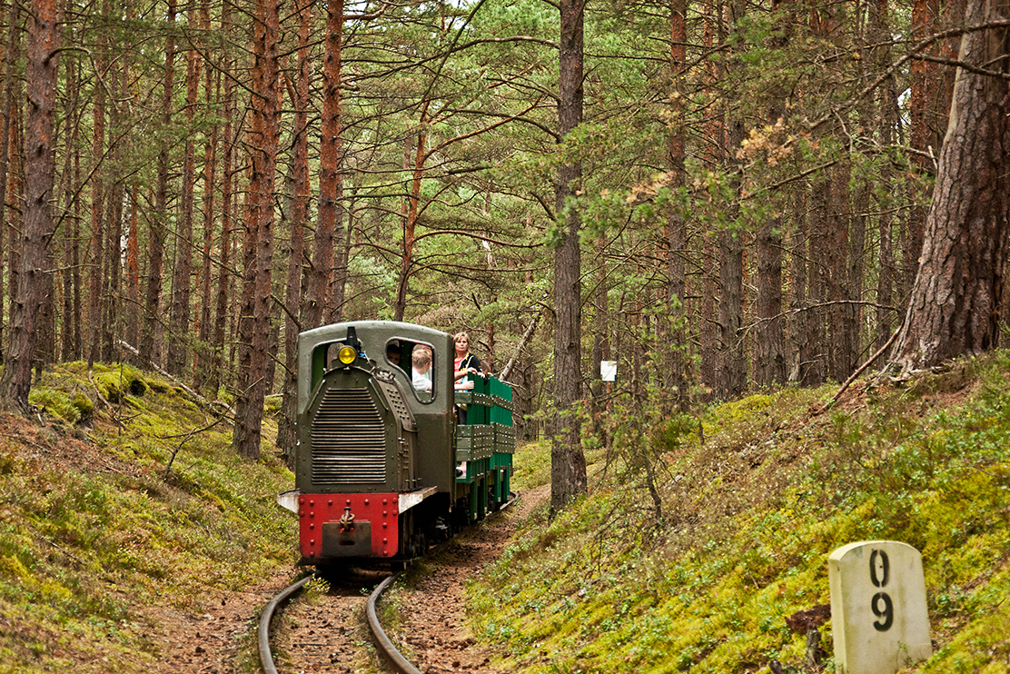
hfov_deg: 17.9
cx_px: 527
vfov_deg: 12.0
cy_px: 349
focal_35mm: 114
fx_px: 3199
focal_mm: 66
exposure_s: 1/100
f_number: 5.3
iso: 640
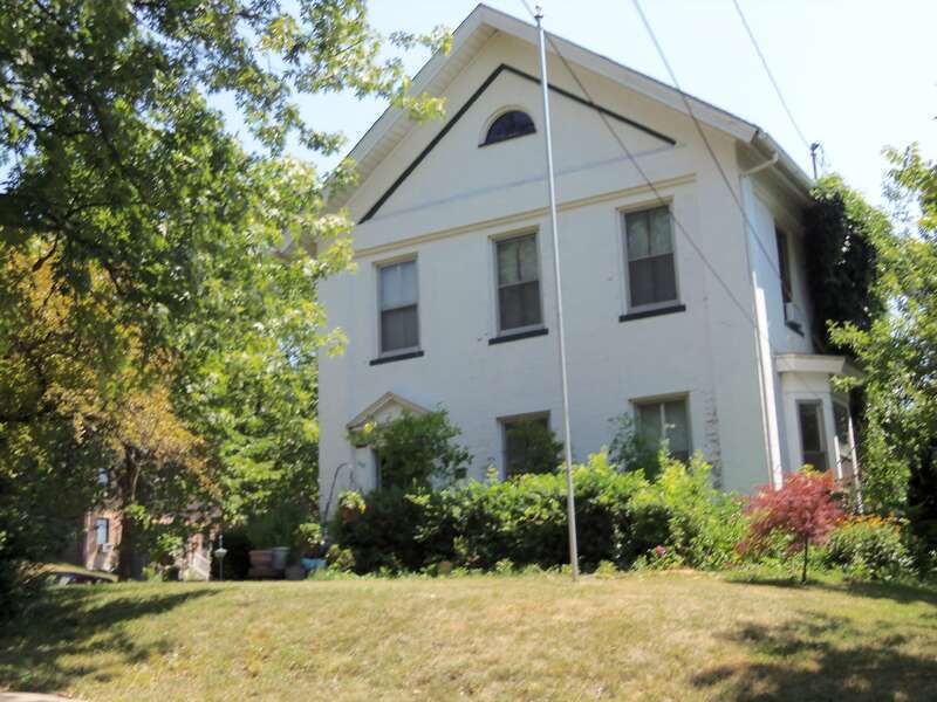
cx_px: 468
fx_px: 1326
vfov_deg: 29.7
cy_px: 351
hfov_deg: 38.9
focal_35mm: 49
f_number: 4.6
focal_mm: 8.7
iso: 64
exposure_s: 1/160
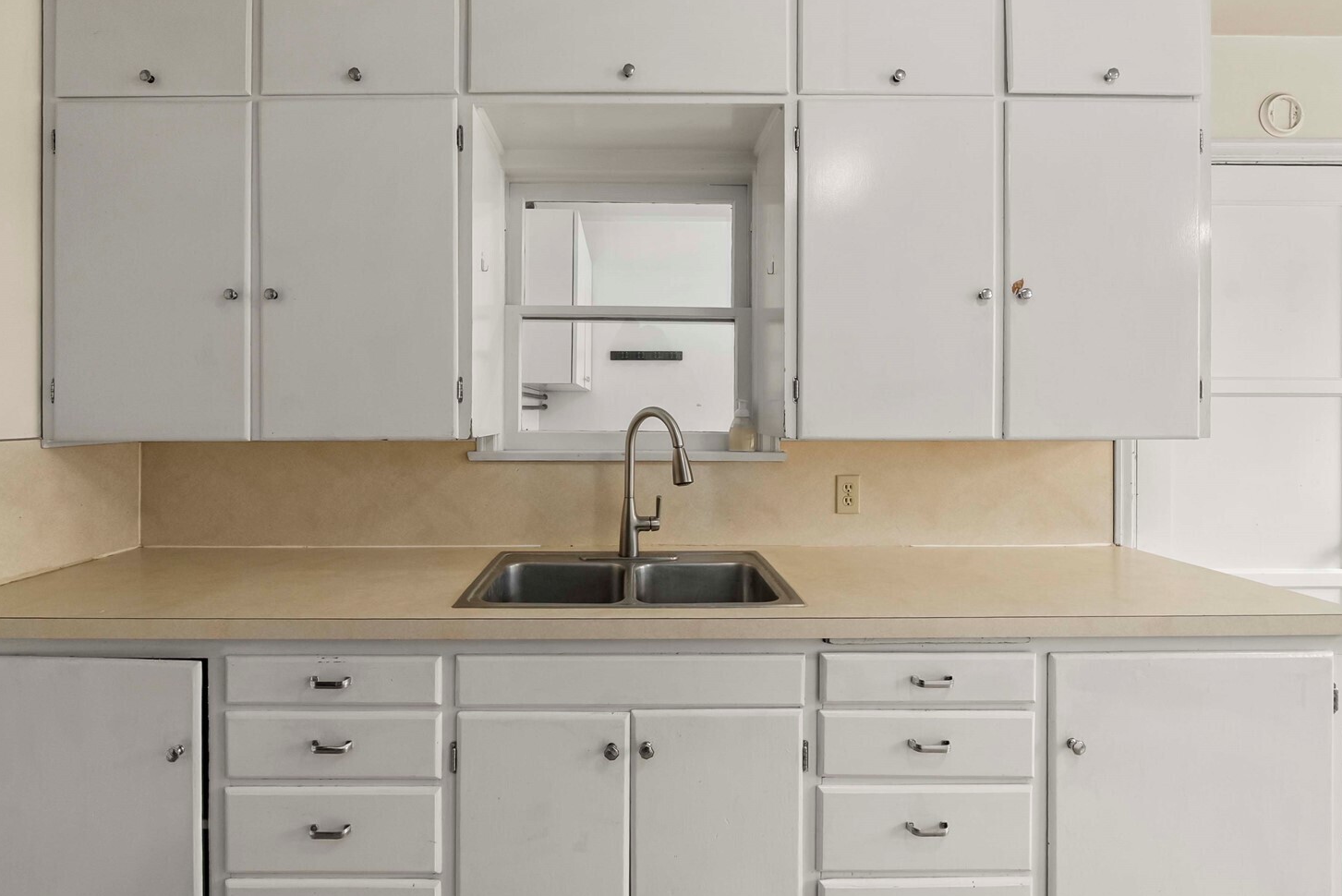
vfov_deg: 81.3
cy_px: 440
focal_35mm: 14
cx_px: 629
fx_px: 522
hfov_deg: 104.1
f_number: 7.1
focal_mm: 12
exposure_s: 1/60
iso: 200
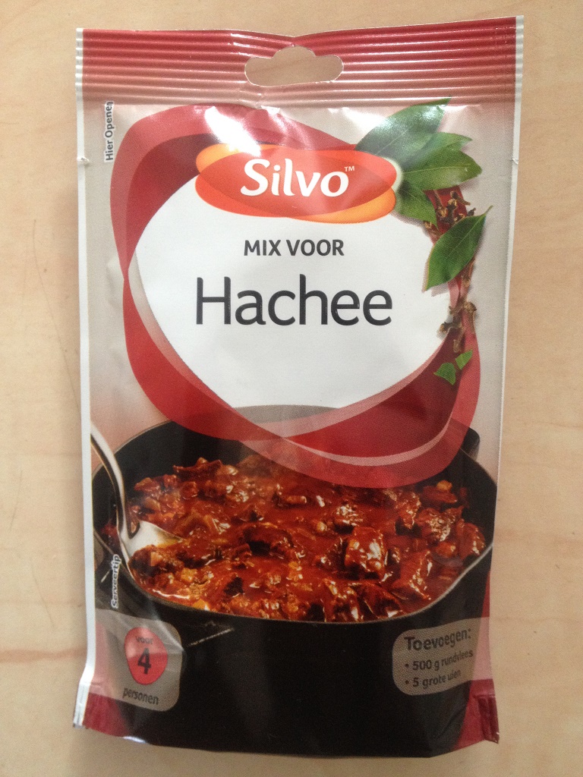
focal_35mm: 35
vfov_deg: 52.6
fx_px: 786
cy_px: 388
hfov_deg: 40.7
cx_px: 292
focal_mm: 4.28
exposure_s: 1/20
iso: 200
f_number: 2.4
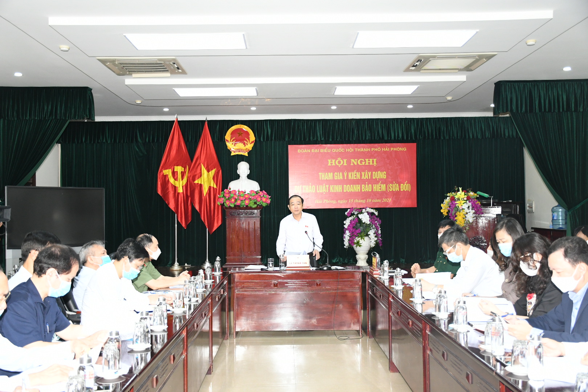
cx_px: 294
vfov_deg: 34.2
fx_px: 637
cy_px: 196
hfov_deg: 49.6
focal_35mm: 39
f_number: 4
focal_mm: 26
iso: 2000
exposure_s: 1/200
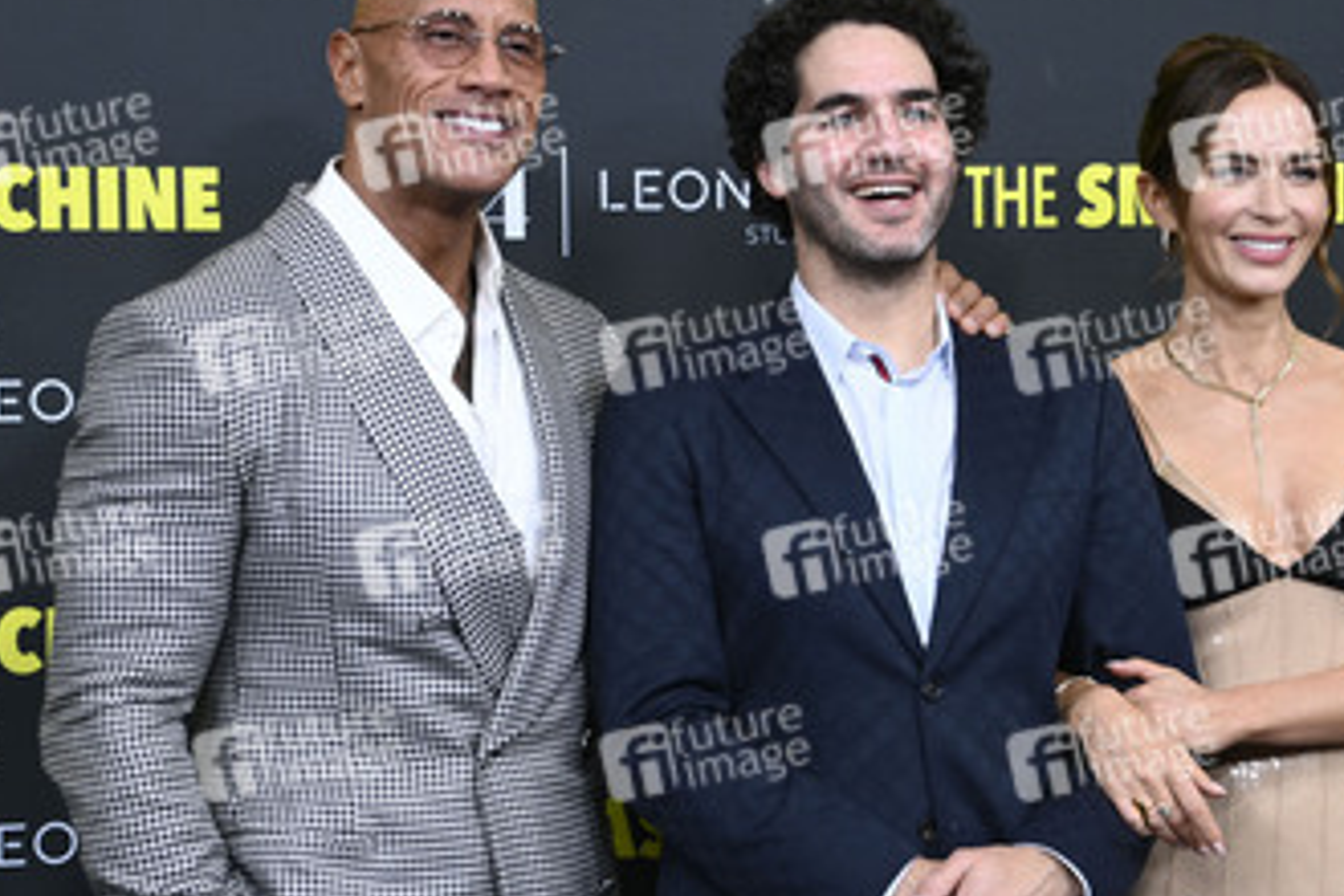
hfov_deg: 13.4
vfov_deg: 9.0
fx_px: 5712
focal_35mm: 153
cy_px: 448
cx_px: 760
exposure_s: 1/250
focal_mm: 112
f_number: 5.6
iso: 1600
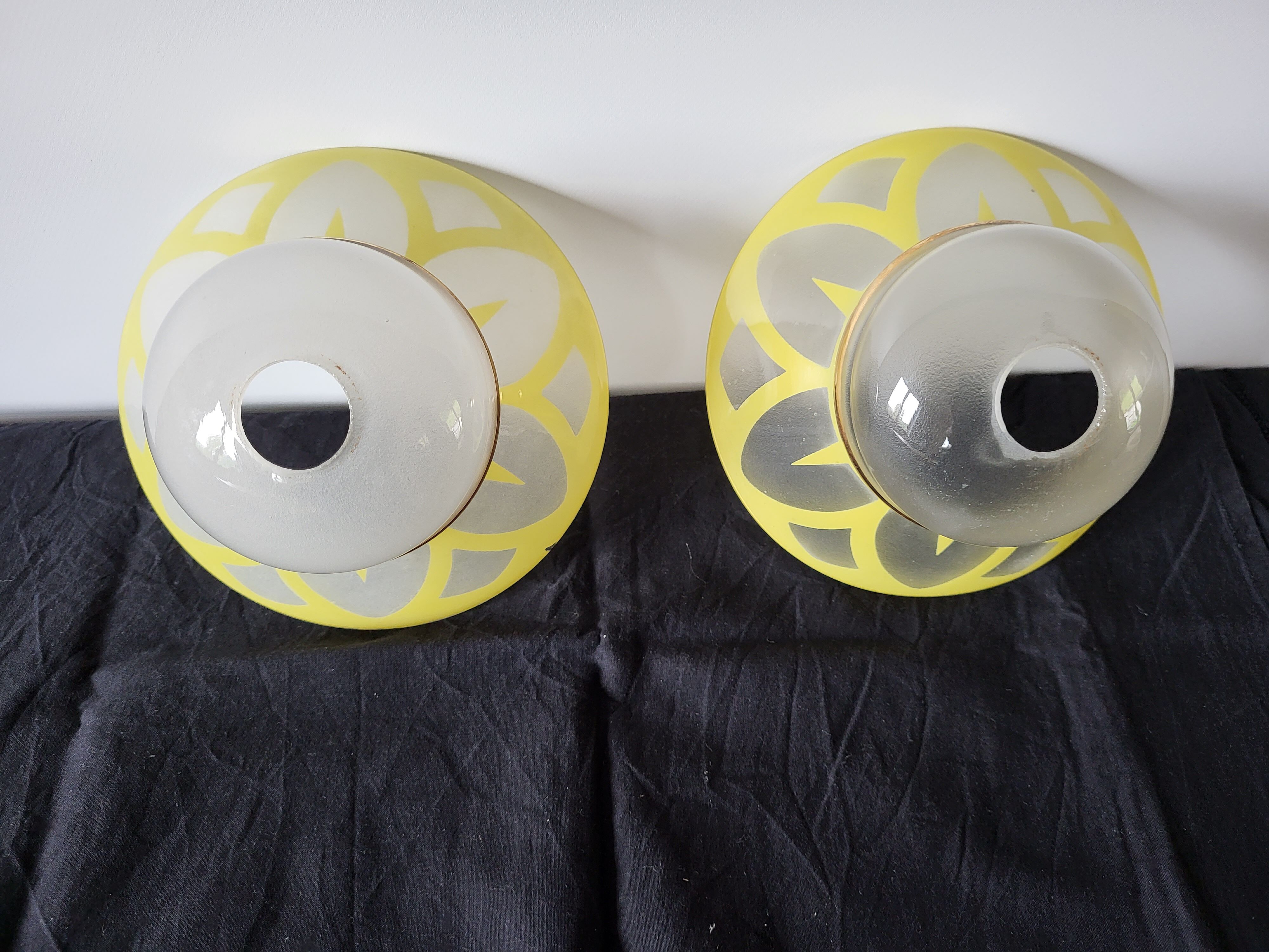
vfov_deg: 53.1
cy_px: 476
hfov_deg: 67.3
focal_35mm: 26
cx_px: 634
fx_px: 953
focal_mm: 5.4
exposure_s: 1/100
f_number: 1.8
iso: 200
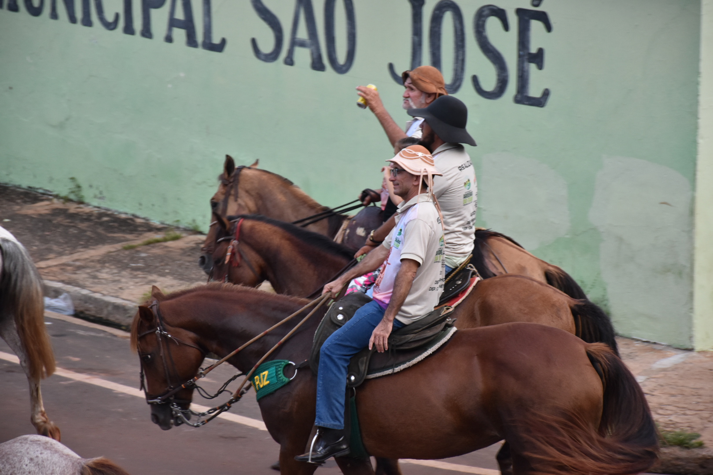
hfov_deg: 13.7
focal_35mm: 150
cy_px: 238
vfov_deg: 9.1
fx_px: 2971
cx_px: 356
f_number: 5.6
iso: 800
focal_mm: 100
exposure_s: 1/100
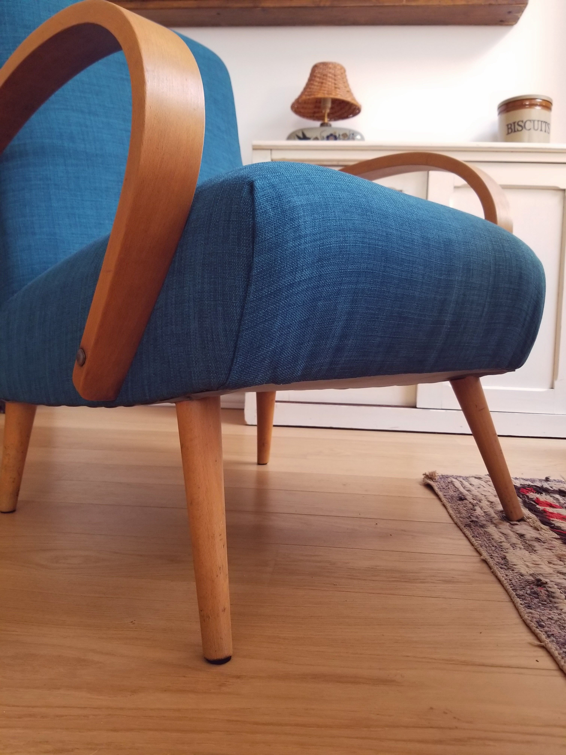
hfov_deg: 53.1
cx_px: 283
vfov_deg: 67.3
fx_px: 567
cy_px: 378
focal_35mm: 26
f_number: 1.7
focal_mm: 4.25
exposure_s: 1/50
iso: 160
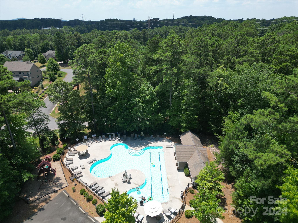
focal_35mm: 24
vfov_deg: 56.8
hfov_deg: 71.6
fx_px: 207
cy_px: 112
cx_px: 149
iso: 100
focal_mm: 6.72
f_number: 1.7
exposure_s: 1/2000
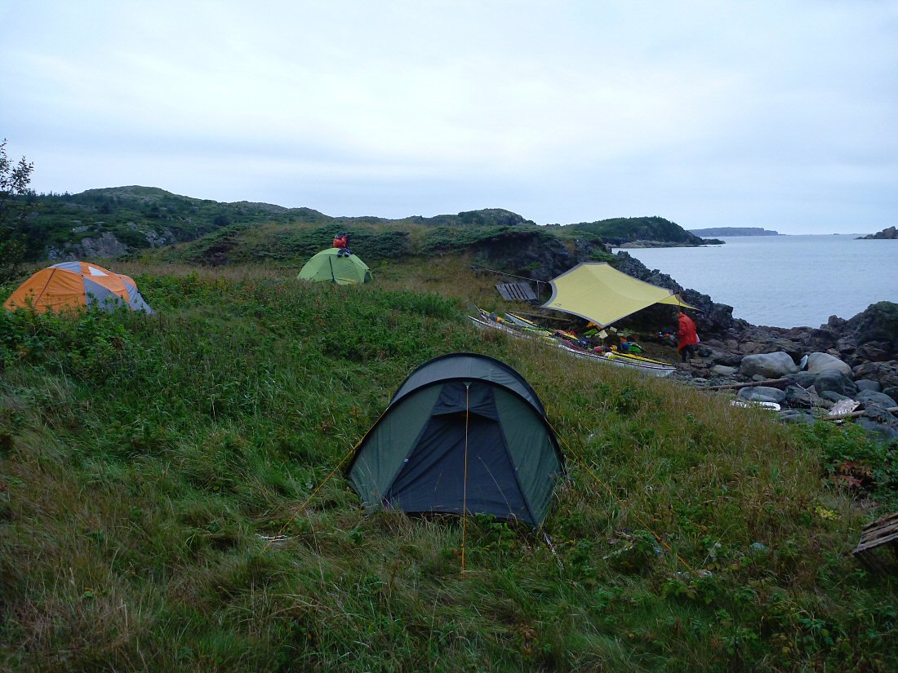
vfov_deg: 49.7
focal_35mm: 28
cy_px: 336
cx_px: 449
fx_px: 726
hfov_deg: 63.4
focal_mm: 4.9
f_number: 3.3
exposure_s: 1/30
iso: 200
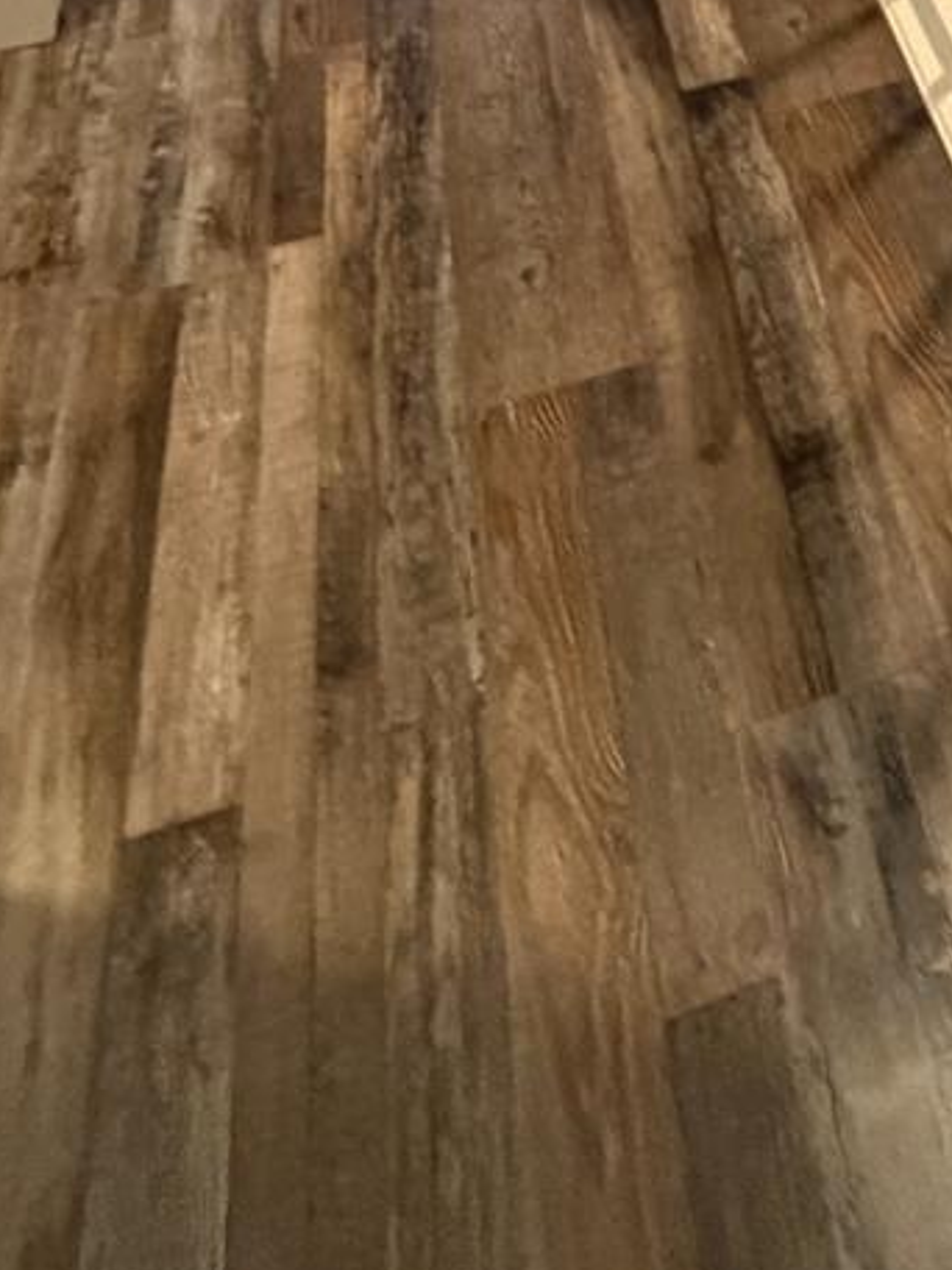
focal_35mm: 46
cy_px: -656
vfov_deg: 27.5
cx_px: 970
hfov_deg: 29.3
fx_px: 1687
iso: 640
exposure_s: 1/60
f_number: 2.2
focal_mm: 2.22
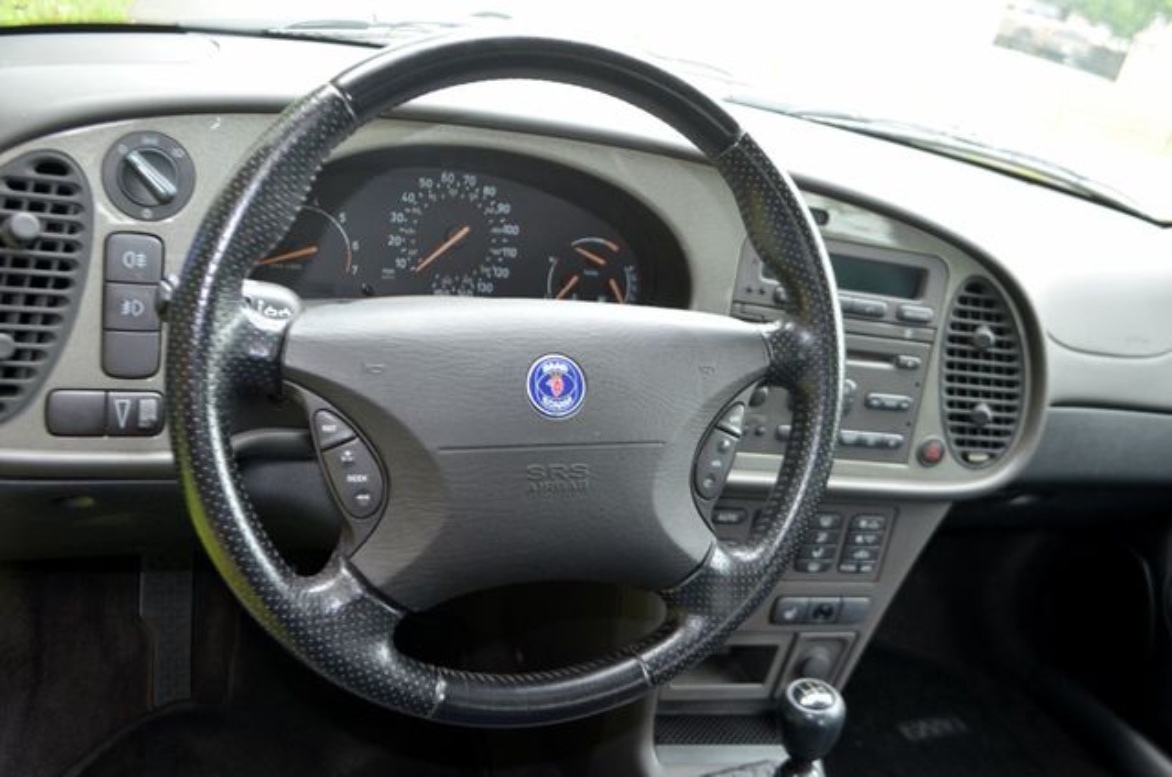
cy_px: 388
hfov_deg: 62.0
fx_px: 975
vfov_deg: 43.4
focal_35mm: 30
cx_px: 586
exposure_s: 1/60
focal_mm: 20
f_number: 3.8
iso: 450
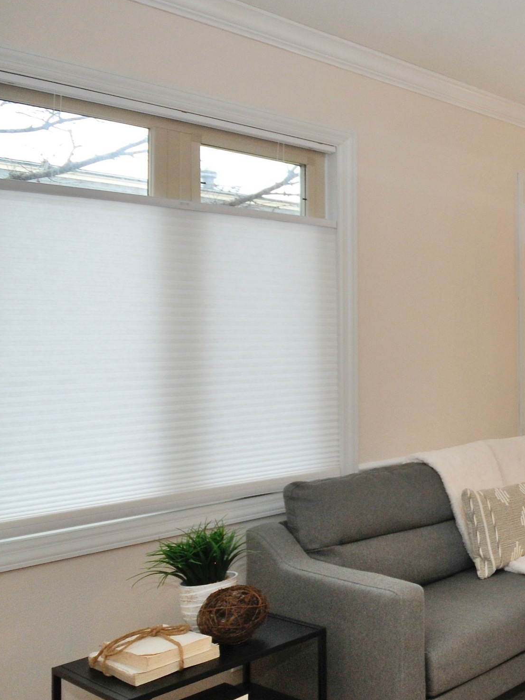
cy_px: 373
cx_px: 725
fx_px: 667
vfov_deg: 55.3
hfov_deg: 30.7
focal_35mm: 33
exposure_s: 1/60
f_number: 6.3
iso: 640
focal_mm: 11
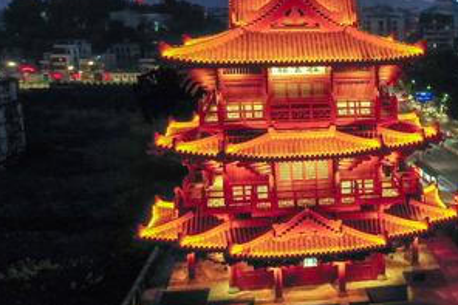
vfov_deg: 20.0
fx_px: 865
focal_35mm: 68
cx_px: 538
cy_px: 179
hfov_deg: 26.6
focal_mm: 10.26
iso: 500
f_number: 2.8
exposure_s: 1/15
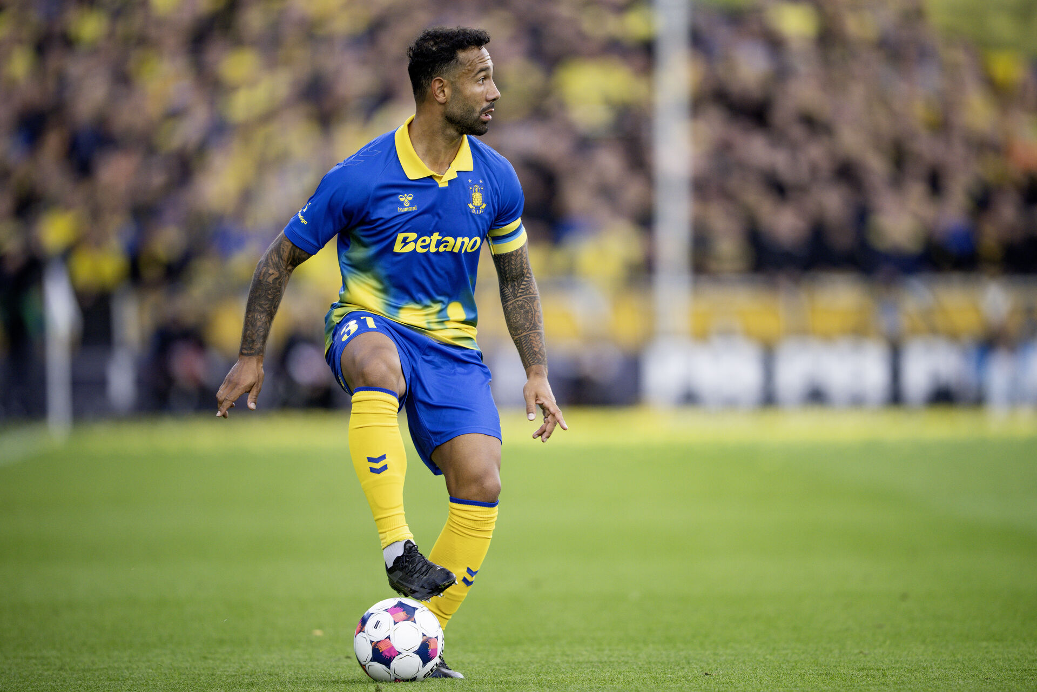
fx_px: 11521
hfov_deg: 5.2
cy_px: 346
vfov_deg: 3.4
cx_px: 518
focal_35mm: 400
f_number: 2.8
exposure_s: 1/1600
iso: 1000
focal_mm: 400
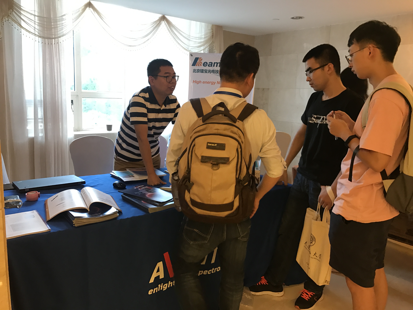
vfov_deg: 49.7
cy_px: 155
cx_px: 206
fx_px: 334
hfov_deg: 63.4
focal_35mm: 28
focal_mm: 3.99
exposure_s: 1/17
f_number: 1.8
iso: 64
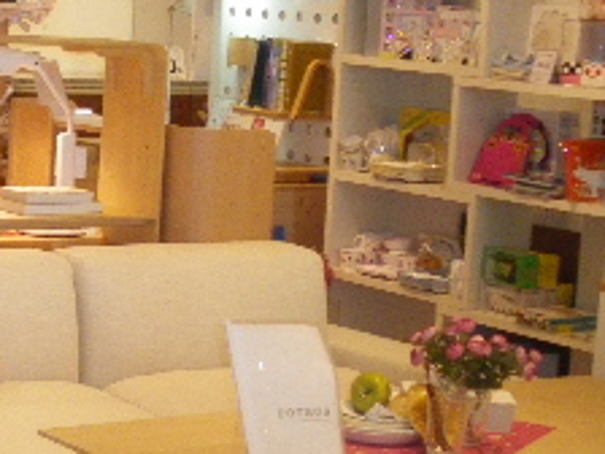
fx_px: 1800
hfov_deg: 17.7
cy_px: 141
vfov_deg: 14.3
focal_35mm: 103
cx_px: -216
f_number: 3.5
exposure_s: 1/50
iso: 320
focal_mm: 6.3
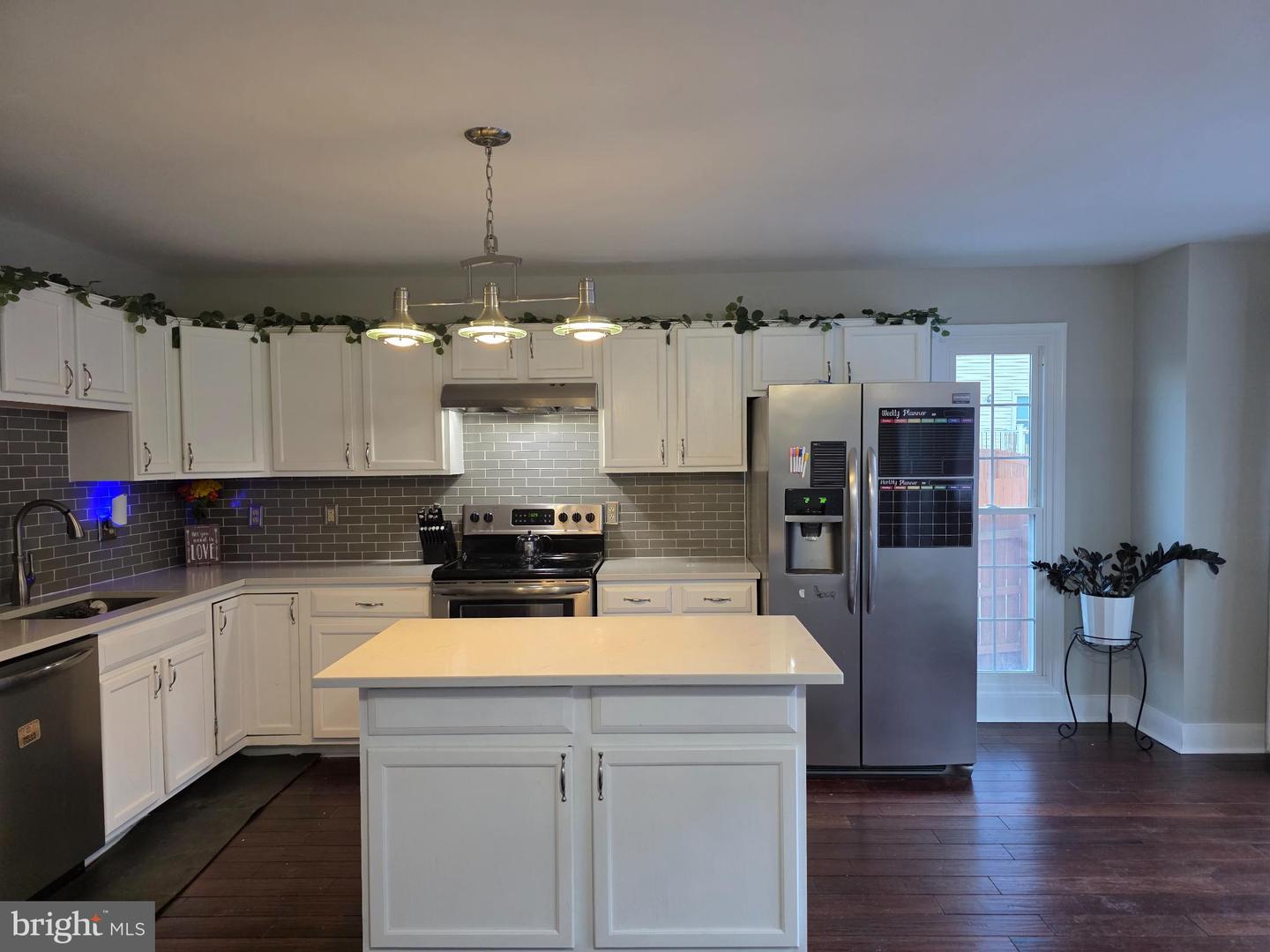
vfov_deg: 58.9
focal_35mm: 23
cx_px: 635
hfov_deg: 73.9
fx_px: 844
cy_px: 476
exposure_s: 1/120
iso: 500
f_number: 1.7
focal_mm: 6.3
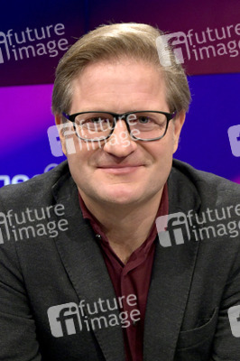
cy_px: 180
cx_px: 120
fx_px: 421
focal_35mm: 42
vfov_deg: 46.4
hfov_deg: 31.8
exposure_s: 1/200
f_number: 6.3
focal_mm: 42
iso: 1600
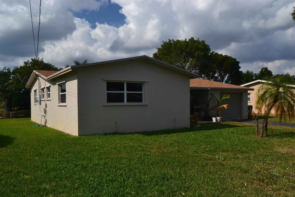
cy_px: 106
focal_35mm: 29
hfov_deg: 63.6
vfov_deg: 44.9
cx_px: 142
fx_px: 238
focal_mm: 18
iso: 400
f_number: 10
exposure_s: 1/320
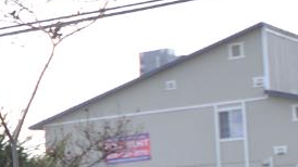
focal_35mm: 112
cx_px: -513
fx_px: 884
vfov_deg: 10.5
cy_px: 232
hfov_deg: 12.4
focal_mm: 13
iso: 100
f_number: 5.6
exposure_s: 1/125
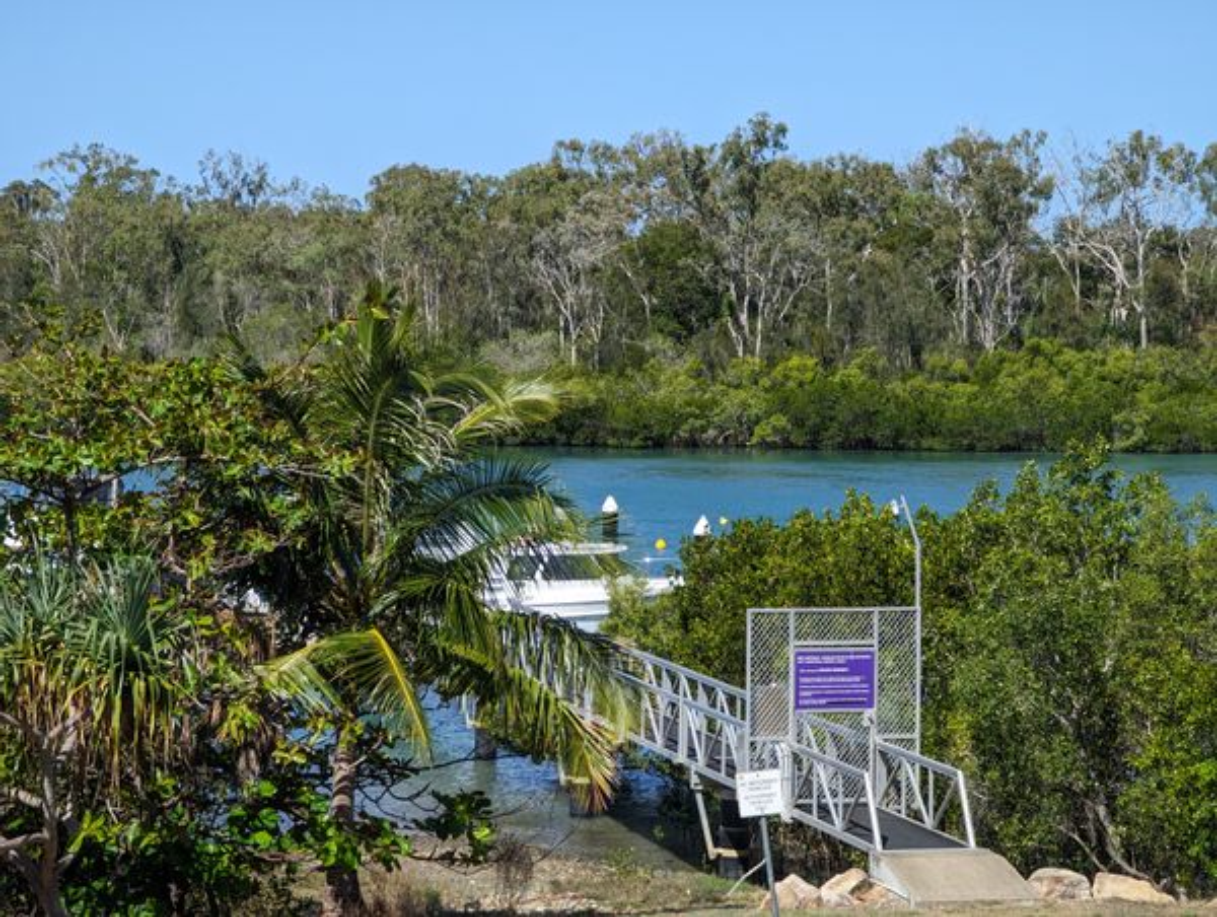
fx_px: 3733
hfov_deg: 18.5
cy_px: 458
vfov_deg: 14.0
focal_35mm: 106
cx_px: 608
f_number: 3.5
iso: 30
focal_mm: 19
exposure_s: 1/437
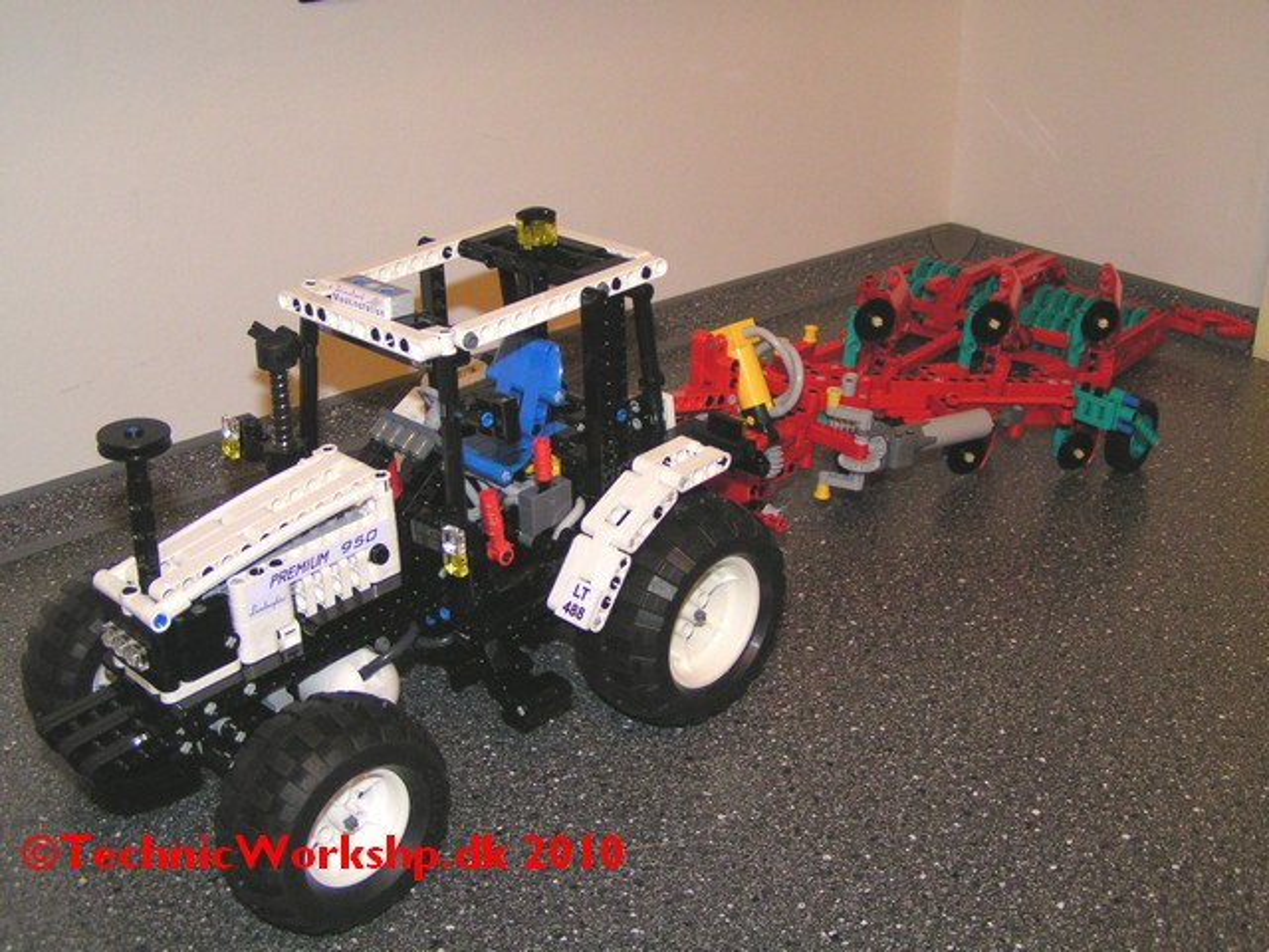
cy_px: 476
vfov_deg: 37.7
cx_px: 634
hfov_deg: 49.0
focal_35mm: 38
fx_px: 1393
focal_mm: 5.8
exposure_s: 1/40
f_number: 2.8
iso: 200
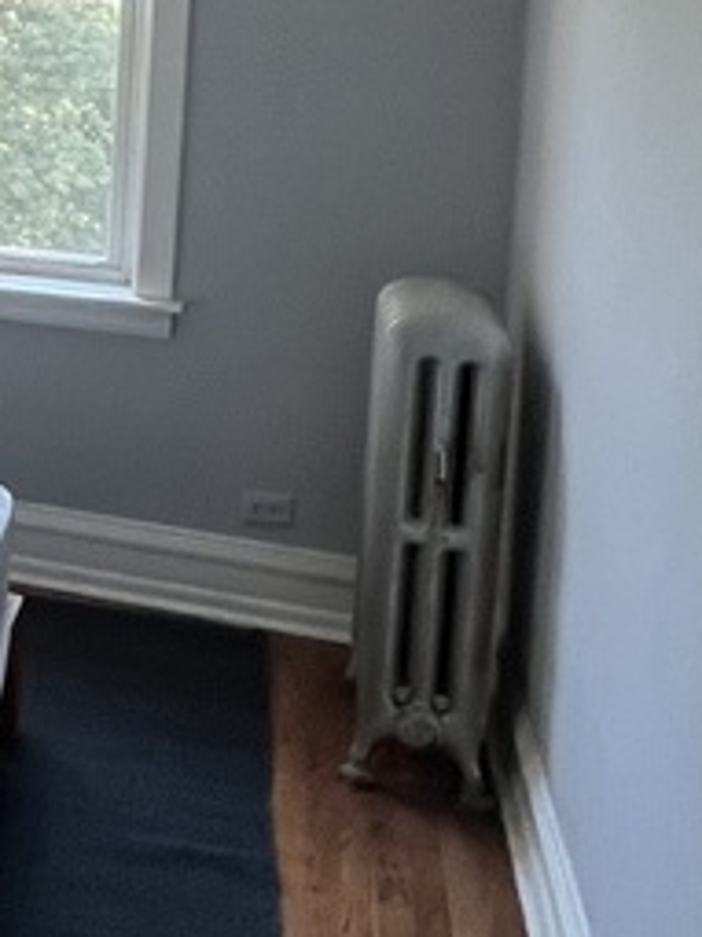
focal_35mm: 55
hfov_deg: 21.1
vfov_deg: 33.0
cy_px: 77
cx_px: -430
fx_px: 1488
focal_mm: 1.57
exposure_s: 1/99
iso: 200
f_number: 1.8
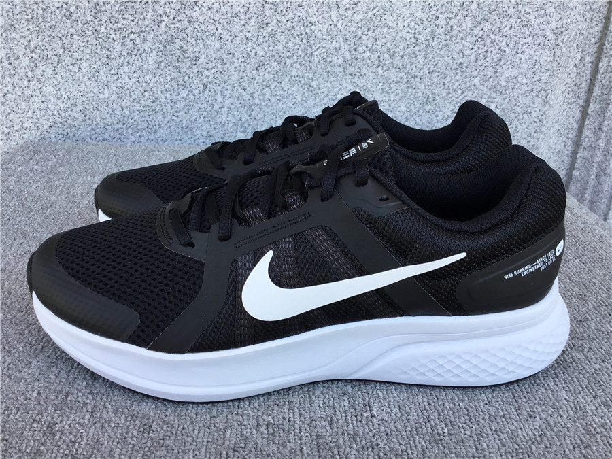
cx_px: 306
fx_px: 548
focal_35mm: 31
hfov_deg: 58.4
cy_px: 230
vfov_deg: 45.4
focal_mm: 3.3
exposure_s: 1/159
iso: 25
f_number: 2.4
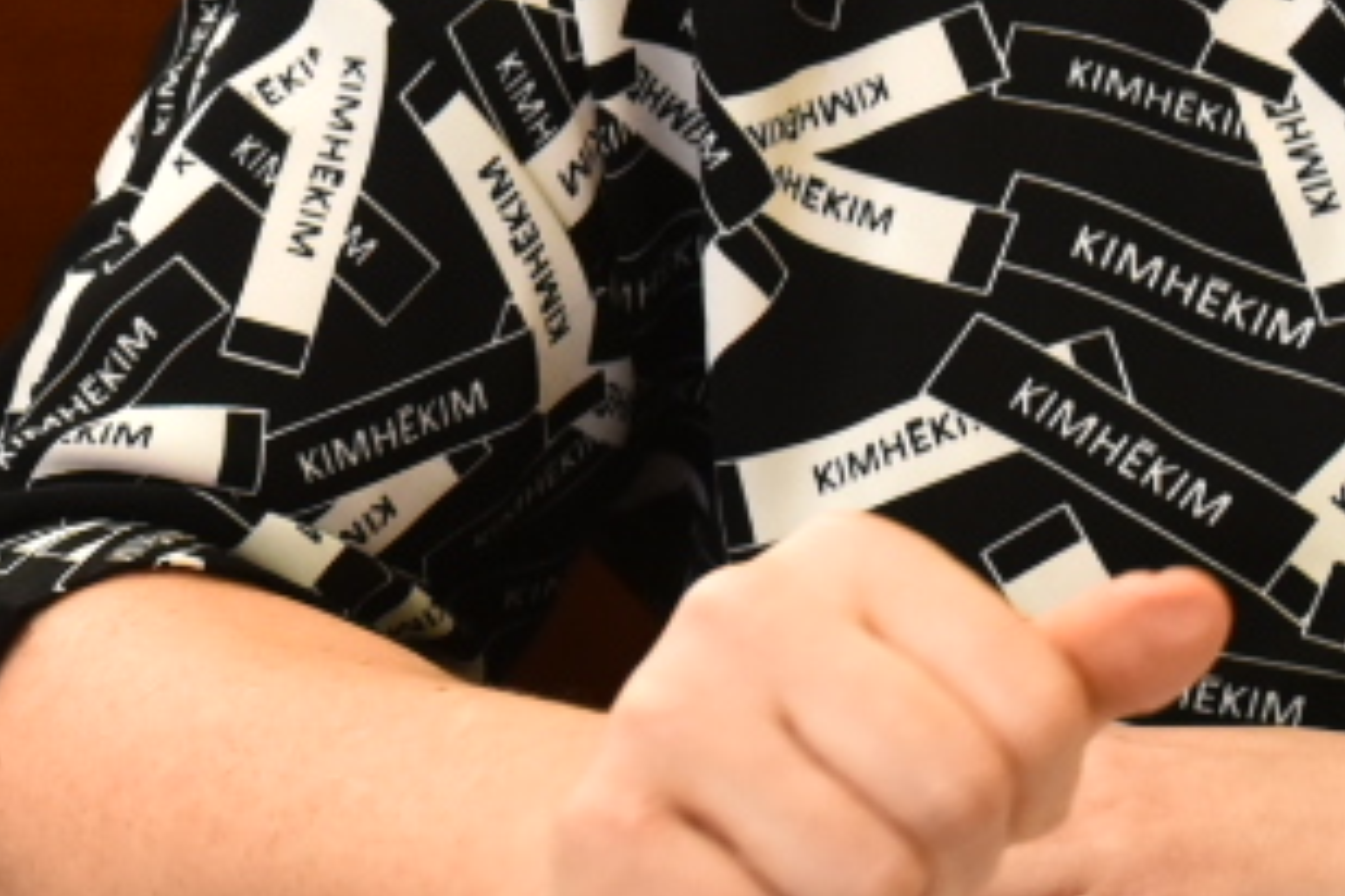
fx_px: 7845
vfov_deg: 6.5
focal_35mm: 210
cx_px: -252
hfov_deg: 9.7
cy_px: -322
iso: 2500
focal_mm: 40
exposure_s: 1/100
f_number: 3.5
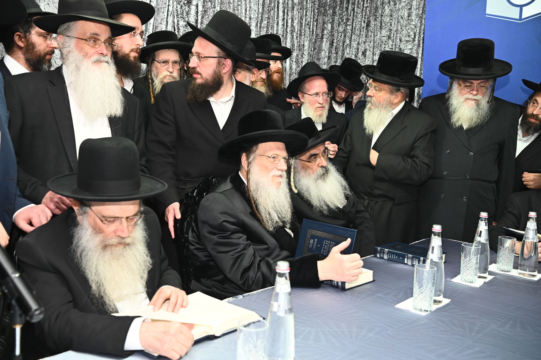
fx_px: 541
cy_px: 180
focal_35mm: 36
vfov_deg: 36.8
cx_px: 270
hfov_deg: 53.2
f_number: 5
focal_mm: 36
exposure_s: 1/200
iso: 1250
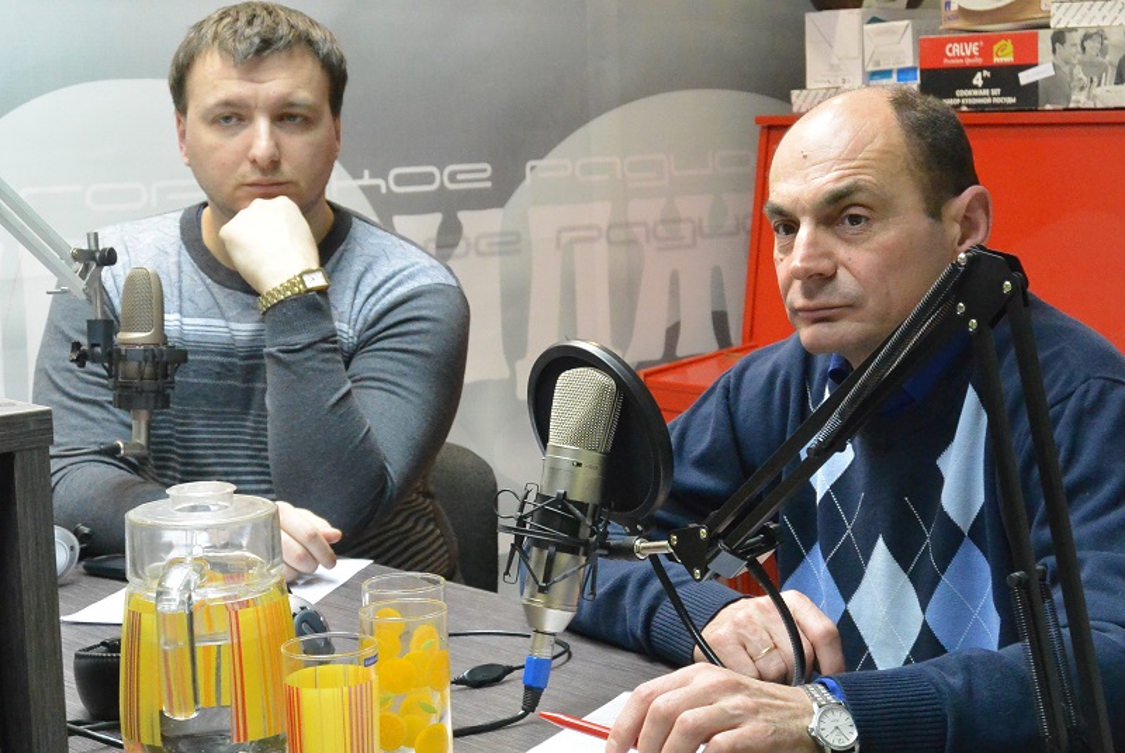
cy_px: 376
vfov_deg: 18.5
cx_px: 562
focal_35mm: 74
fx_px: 2315
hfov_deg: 27.3
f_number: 5.6
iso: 2800
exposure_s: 1/60
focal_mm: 27.5
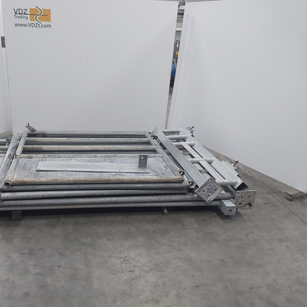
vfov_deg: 51.1
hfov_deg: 50.2
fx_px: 321
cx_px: 104
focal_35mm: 32
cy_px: 154
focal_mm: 4
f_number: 1.8
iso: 320
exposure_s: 1/50
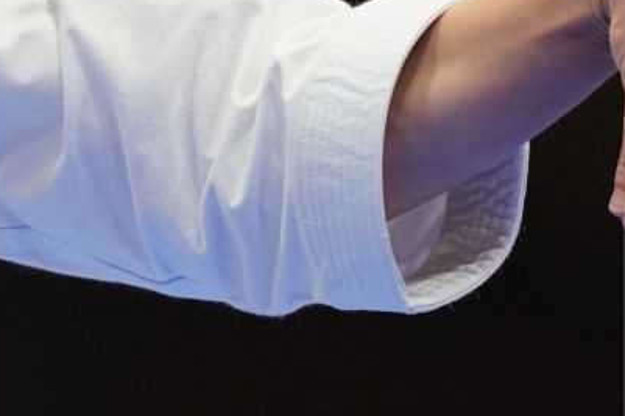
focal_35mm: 1796
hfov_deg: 1.1
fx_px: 31166
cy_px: -207
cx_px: -287
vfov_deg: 0.8
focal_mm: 400
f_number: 2.8
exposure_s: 1/500
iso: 2000
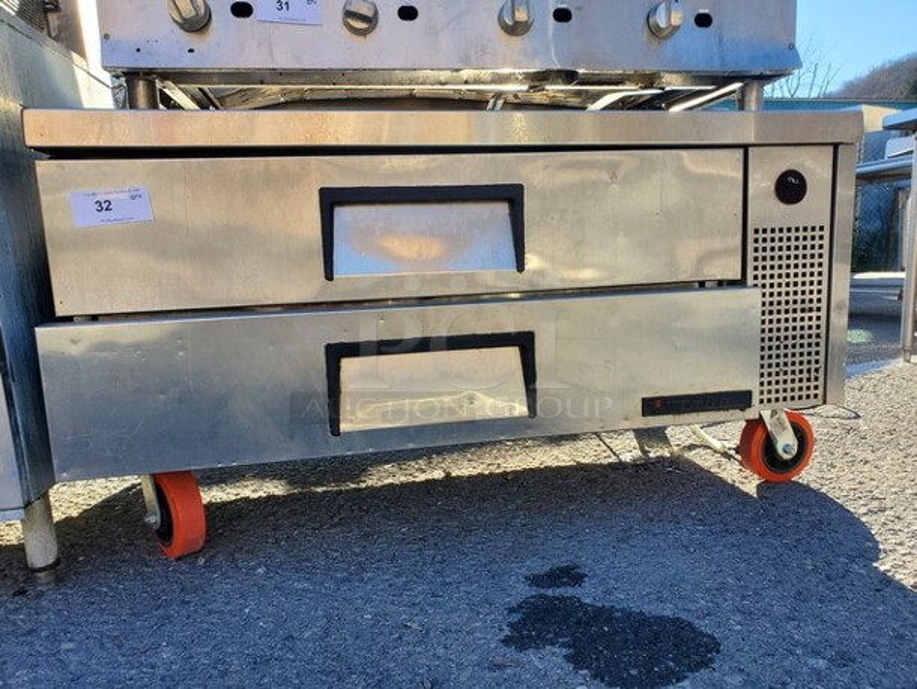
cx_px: 458
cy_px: 344
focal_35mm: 26
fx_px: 689
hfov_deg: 67.3
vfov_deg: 53.1
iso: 50
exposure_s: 1/496
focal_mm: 4.3
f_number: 2.4
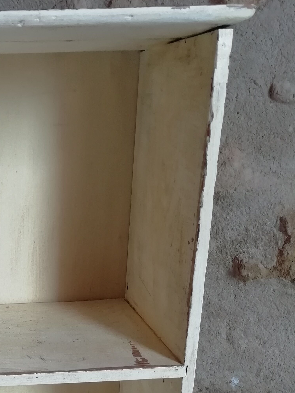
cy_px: 337
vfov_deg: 34.0
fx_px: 614
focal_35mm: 54
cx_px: -4
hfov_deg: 25.6
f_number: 2.2
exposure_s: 1/50
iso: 80
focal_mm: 3.46
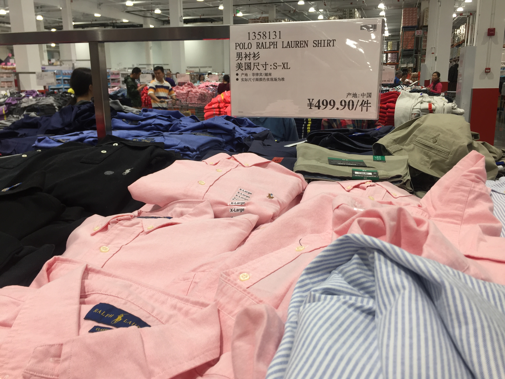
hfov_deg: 61.7
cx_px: 252
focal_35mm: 29
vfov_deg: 48.2
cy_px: 190
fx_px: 423
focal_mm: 4.15
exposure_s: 1/50
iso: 40
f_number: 2.2
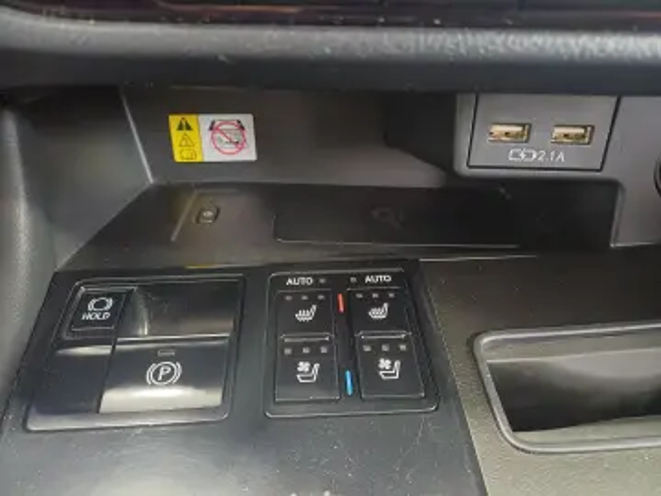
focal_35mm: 25
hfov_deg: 69.4
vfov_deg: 54.9
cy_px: 248
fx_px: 477
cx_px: 330
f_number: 1.8
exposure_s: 1/16.7
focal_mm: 4.65
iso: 1600
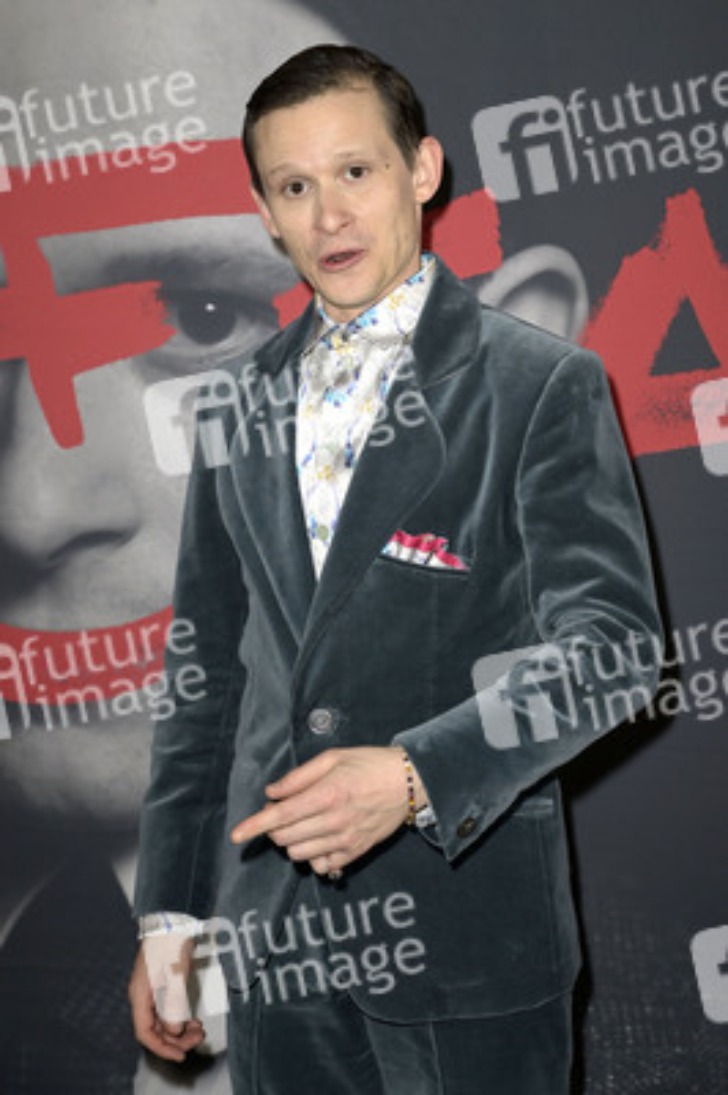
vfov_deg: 27.0
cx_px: 364
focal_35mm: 75
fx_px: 2279
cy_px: 548
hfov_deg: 18.2
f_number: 5.6
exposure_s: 1/250
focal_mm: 75
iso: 640
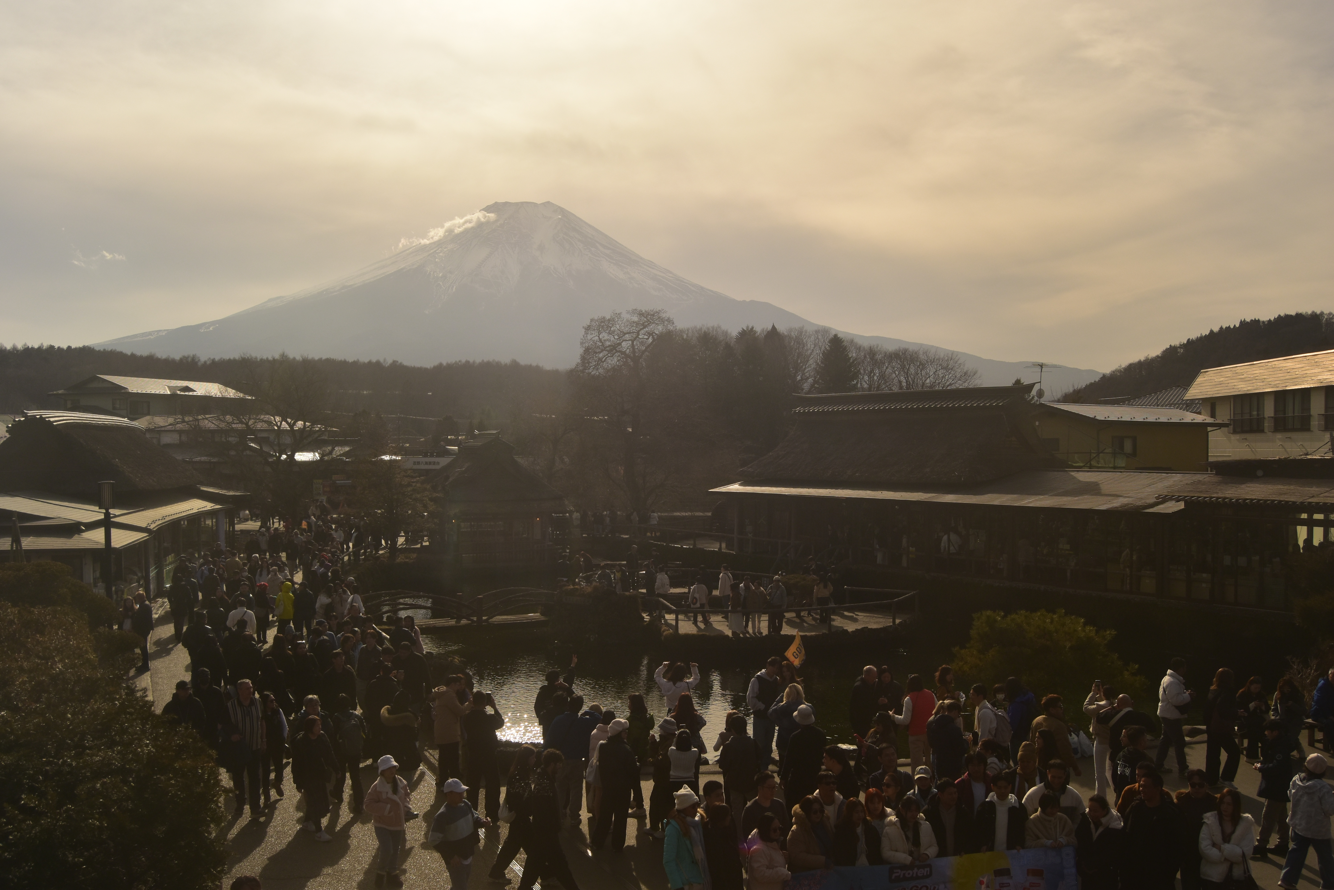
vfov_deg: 16.6
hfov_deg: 24.6
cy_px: 445
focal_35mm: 82
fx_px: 3057
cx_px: 667
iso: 200
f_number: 11
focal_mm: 55
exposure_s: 1/500
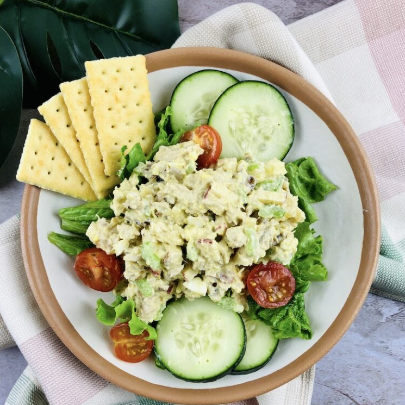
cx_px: 207
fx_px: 450
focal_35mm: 34
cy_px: 246
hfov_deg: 48.4
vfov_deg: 48.1
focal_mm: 3.99
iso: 32
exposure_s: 1/120
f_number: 1.8
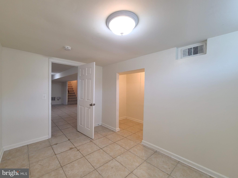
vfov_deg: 89.9
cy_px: 89
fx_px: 89
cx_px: 119
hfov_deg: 106.2
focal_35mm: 13
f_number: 2.2
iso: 125
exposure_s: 1/60
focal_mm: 2.2
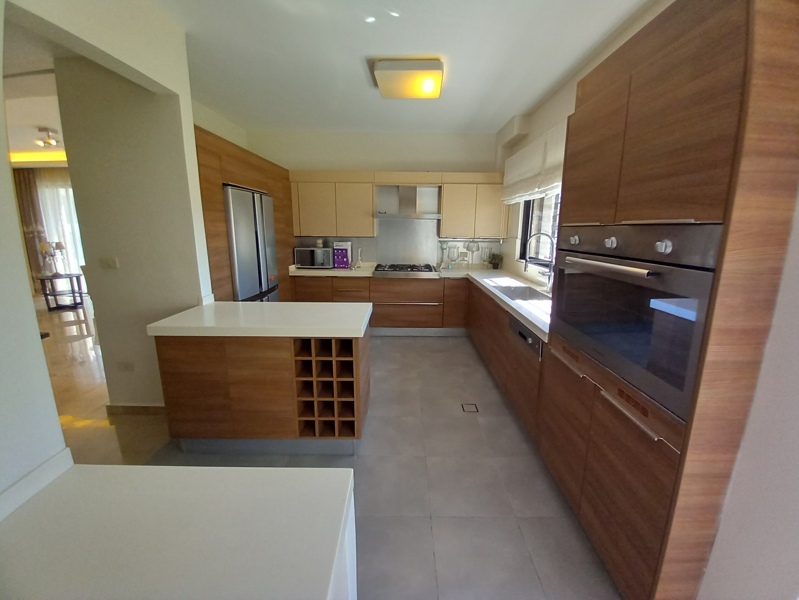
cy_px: 300
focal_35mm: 13
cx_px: 400
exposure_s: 1/50
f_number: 2.2
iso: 100
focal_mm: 1.13
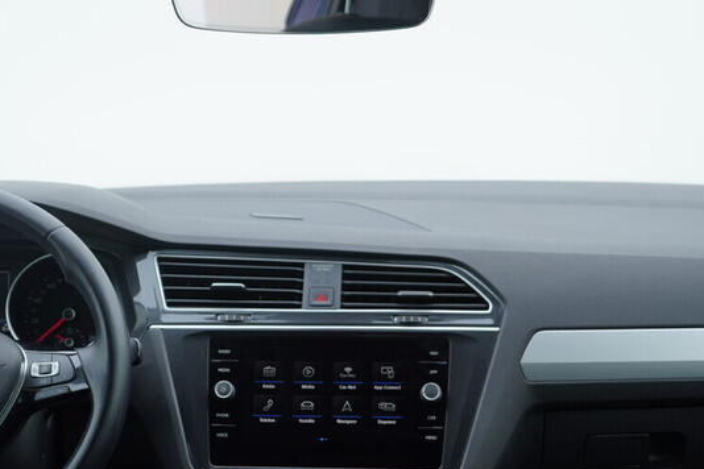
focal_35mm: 69
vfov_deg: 19.6
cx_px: 302
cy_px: 355
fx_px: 1349
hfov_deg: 29.2
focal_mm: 24
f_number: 3.2
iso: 125
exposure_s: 1/50
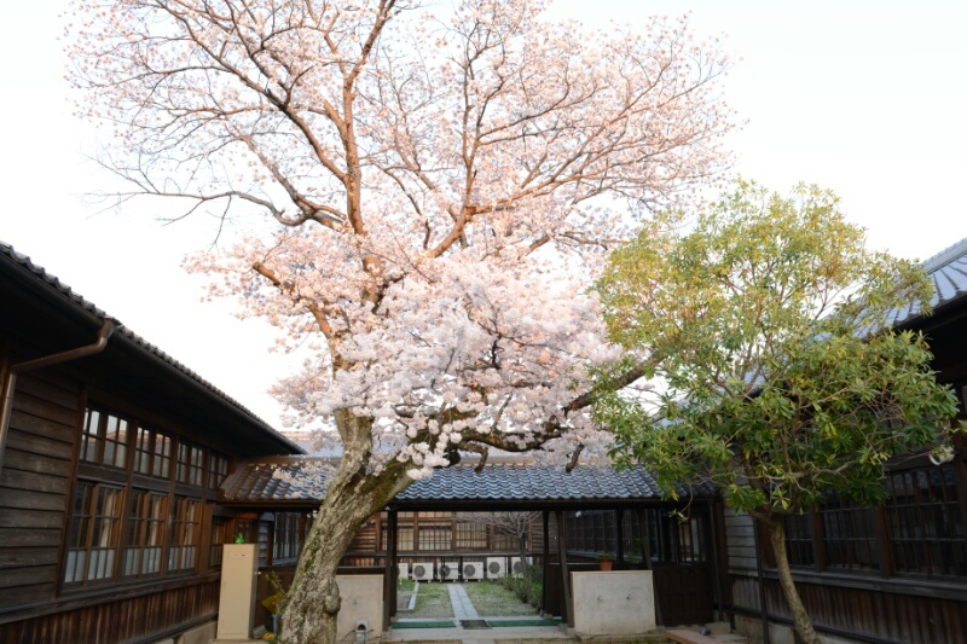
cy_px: 322
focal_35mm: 28
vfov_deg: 46.4
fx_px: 752
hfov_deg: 65.5
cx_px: 484
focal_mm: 28
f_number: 10
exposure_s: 1/5
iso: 100
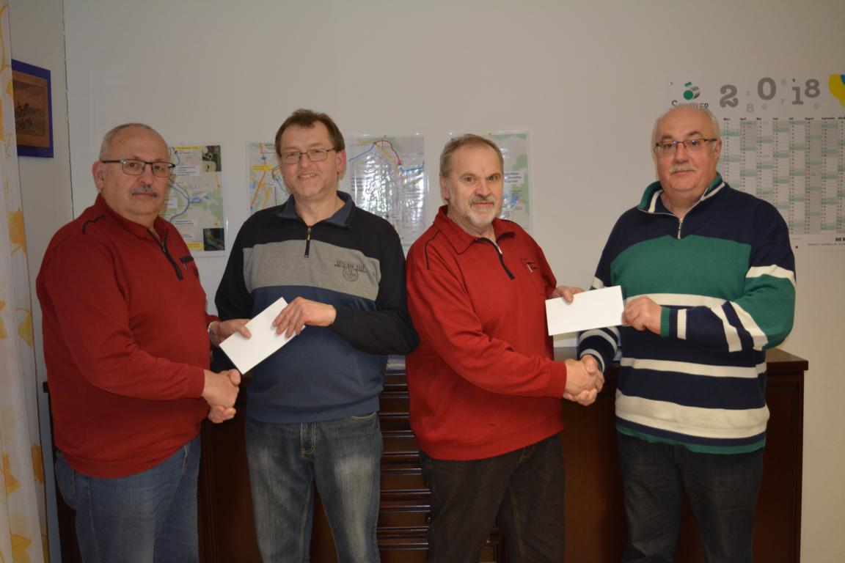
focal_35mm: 36
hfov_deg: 53.1
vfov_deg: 36.9
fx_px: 845
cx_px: 422
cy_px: 282
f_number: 4
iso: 1100
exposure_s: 1/60
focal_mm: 24
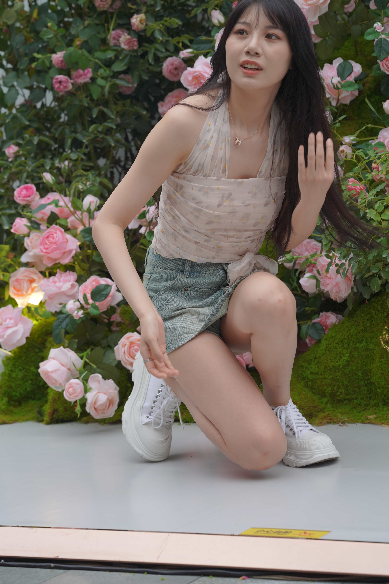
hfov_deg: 10.2
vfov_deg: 15.2
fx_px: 2188
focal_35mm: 135
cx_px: 194
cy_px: 292
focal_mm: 135
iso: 640
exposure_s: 1/400
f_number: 5.6
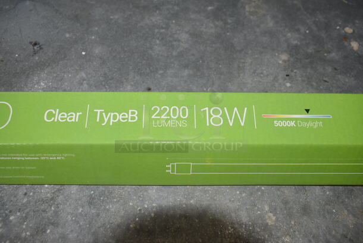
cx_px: 182
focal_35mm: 27
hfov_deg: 67.3
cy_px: 122
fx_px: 273
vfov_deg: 48.0
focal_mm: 18
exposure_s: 1/30
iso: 200
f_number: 5.6
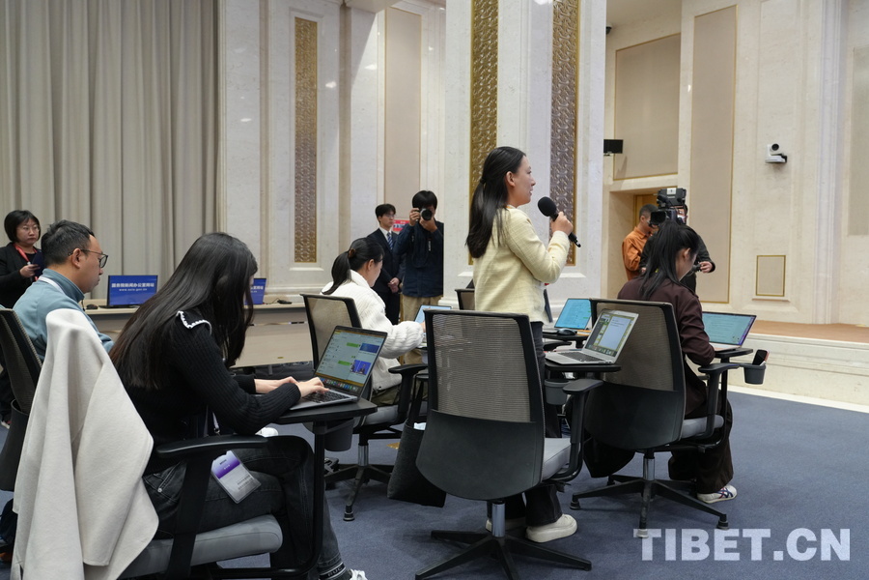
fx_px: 700
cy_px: 290
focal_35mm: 29
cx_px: 434
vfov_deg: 45.0
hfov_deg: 63.7
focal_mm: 29
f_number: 4
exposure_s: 1/160
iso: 2000
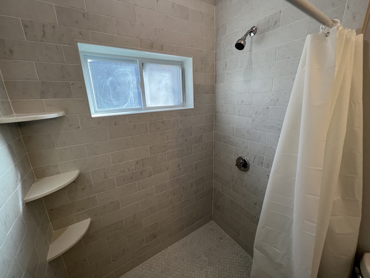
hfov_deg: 106.2
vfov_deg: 89.9
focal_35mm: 13
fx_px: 139
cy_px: 139
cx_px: 185
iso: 64
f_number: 1.8
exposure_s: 1/120
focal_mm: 1.57
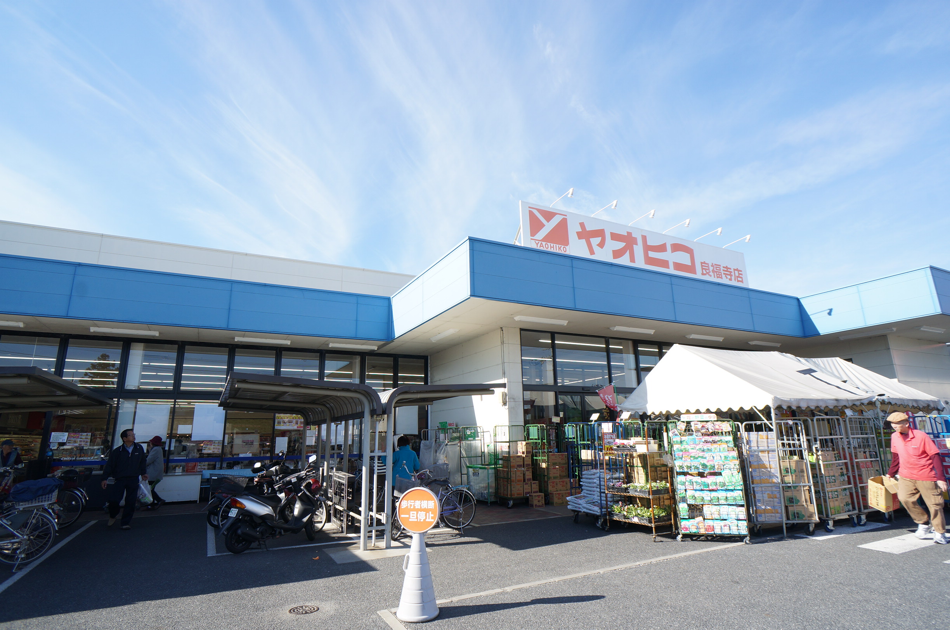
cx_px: 475
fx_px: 632
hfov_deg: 73.8
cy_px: 315
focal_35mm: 24
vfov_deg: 53.0
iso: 100
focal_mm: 16
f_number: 8
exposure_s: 1/100
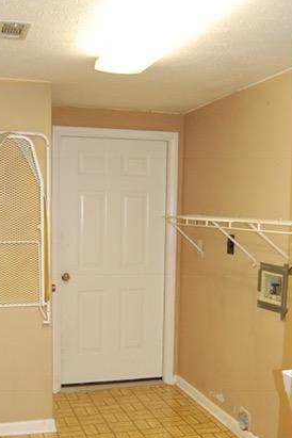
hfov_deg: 31.8
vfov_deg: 46.1
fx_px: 511
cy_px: 270
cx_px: 117
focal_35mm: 42
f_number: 5
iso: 1600
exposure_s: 1/60
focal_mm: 18
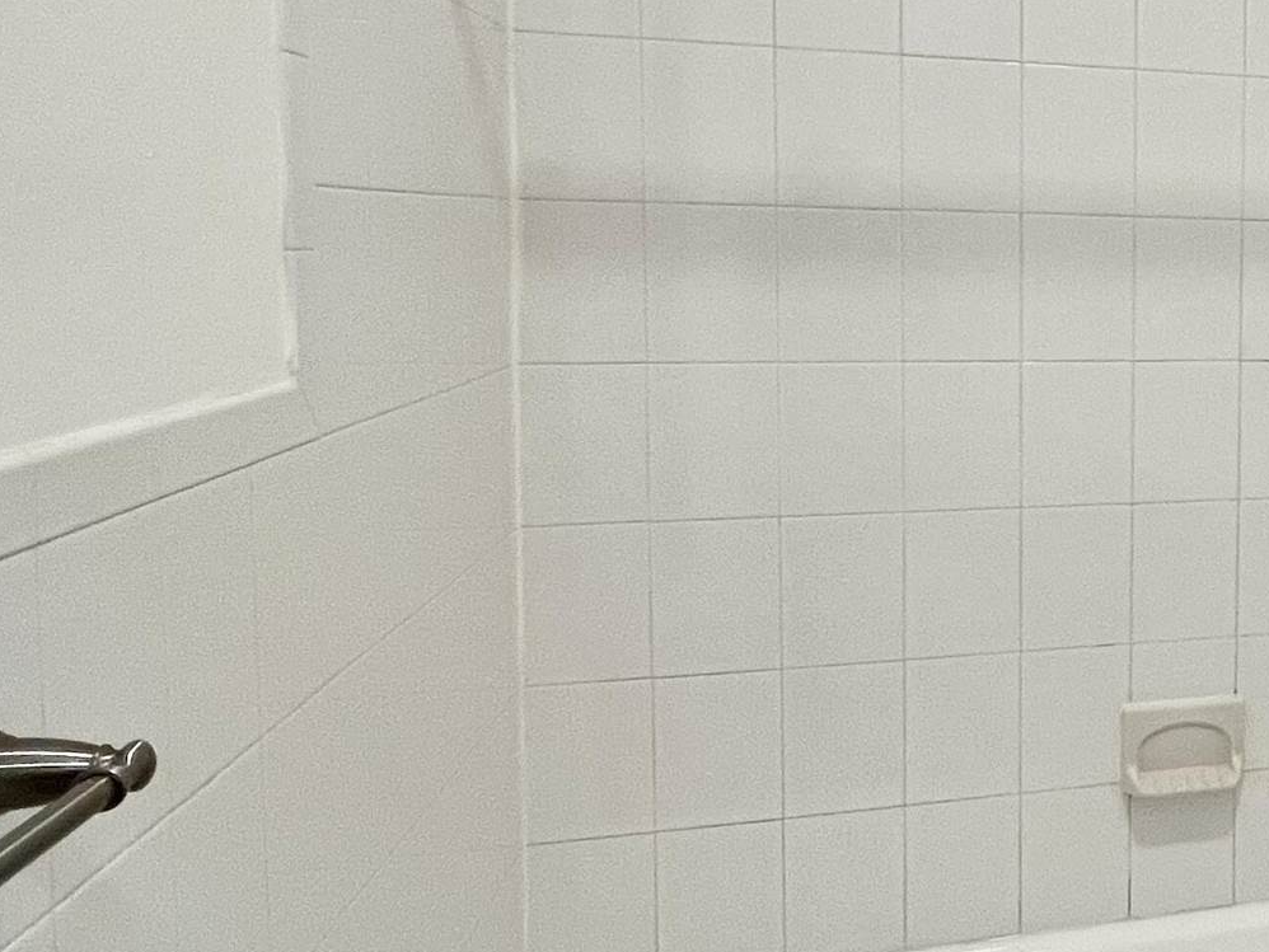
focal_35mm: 40
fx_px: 1467
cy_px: 381
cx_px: 1479
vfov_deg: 35.8
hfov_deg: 37.1
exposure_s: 1/120
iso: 160
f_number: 1.8
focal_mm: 1.57
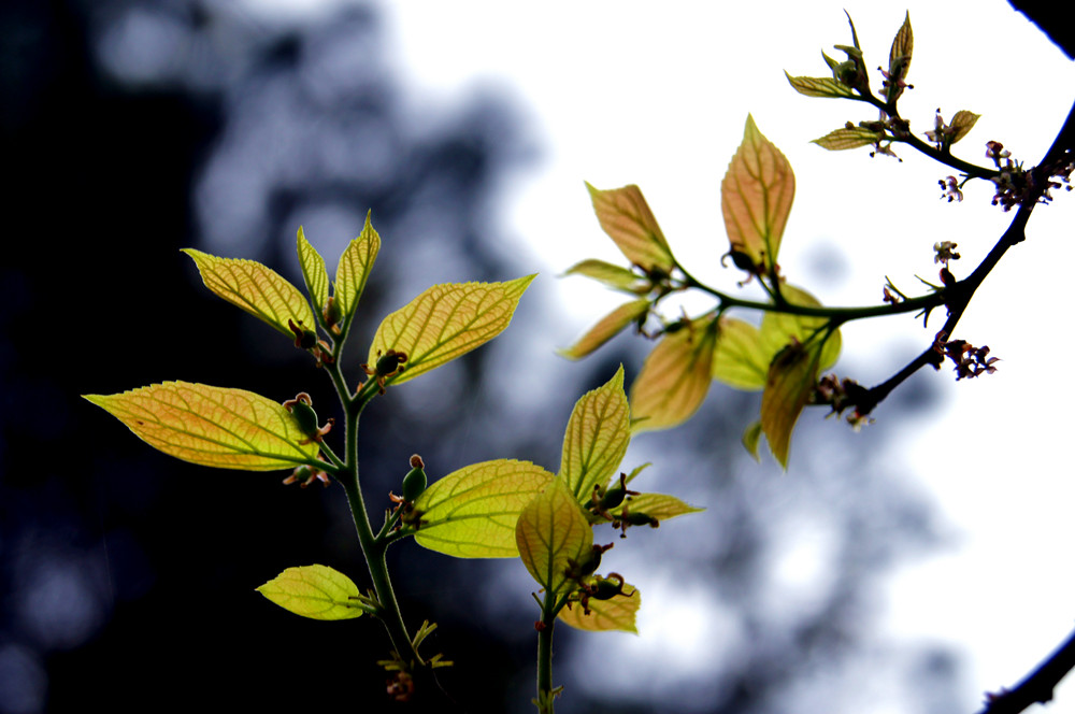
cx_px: 538
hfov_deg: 24.6
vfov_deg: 16.5
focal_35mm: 82
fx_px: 2460
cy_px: 357
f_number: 5.6
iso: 125
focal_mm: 55
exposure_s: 1/160
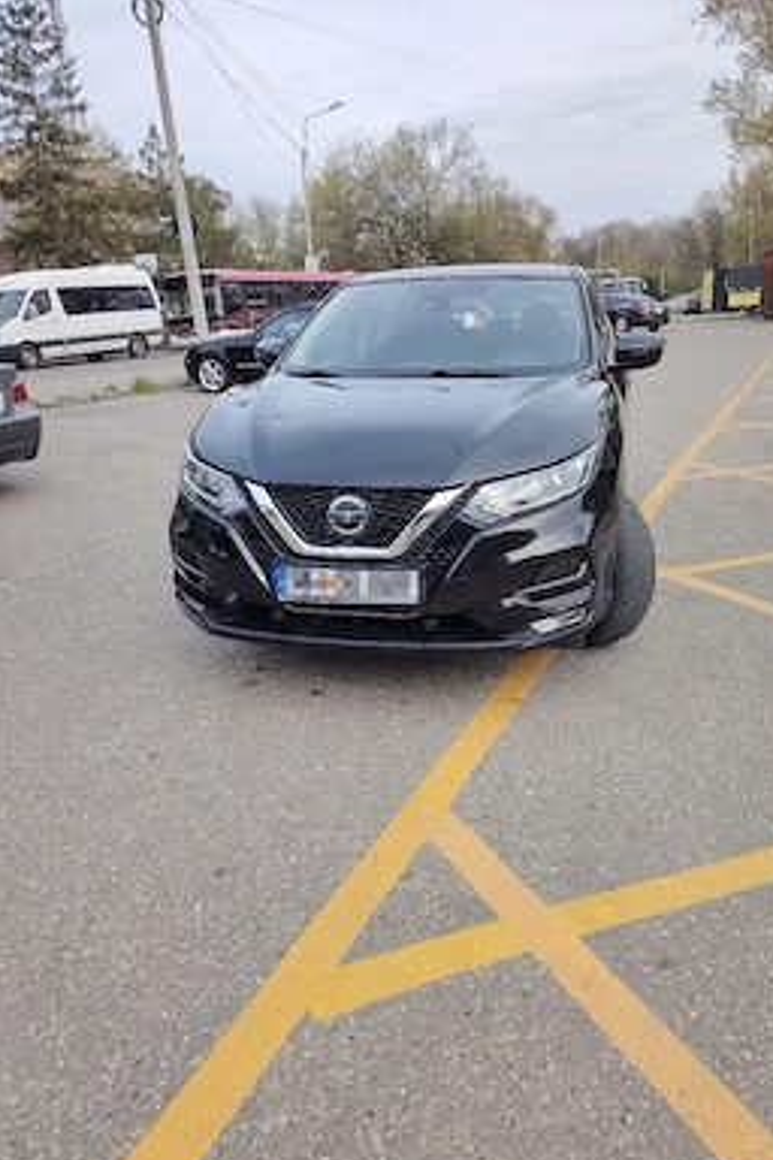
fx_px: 837
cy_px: 601
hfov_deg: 49.4
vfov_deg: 69.4
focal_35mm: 26
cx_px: 444
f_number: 1.75
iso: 100
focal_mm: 5.25
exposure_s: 1/385
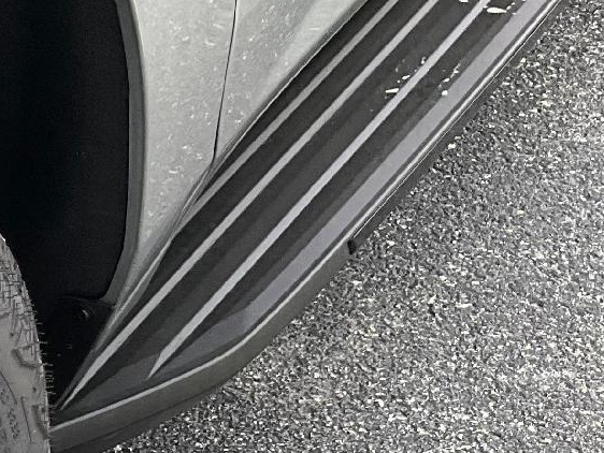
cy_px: 754
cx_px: -409
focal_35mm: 99
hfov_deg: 17.1
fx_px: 1728
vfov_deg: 13.7
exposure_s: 1/309
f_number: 1.8
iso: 16
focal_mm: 3
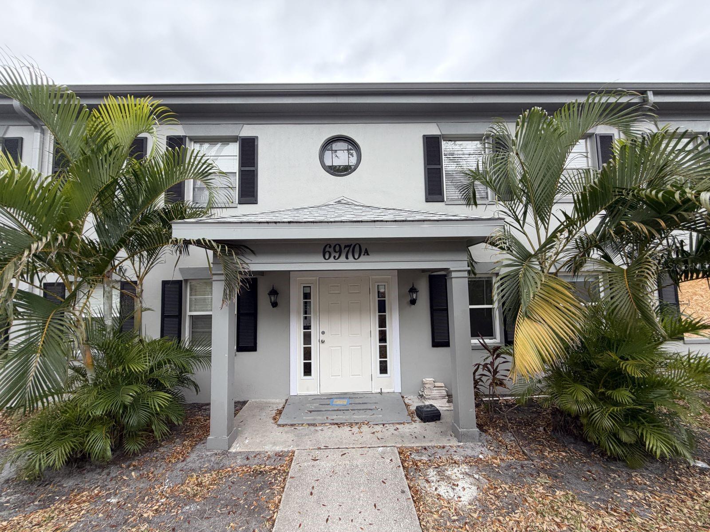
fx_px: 287
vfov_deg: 85.7
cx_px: 355
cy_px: 266
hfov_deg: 102.1
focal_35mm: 14
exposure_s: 1/121
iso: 64
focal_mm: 2.22
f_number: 2.2
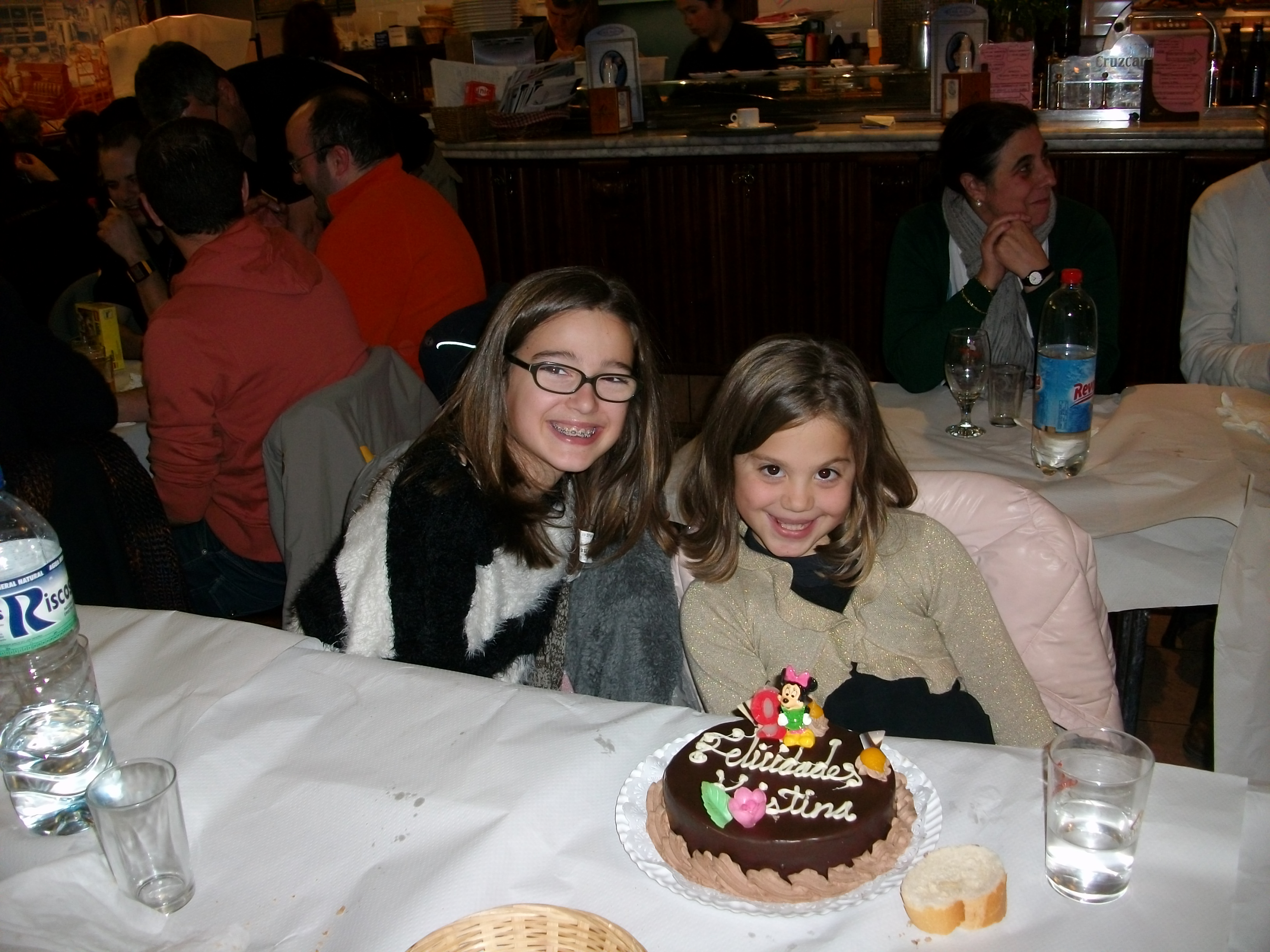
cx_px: 635
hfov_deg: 56.8
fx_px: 1174
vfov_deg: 44.2
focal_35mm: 32
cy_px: 476
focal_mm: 5.7
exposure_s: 1/40
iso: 125
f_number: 2.9
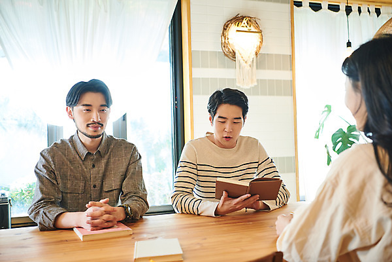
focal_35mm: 38
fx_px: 414
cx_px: 196
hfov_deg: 50.7
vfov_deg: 35.1
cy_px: 131
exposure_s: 1/80
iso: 500
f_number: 3.2
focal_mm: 38
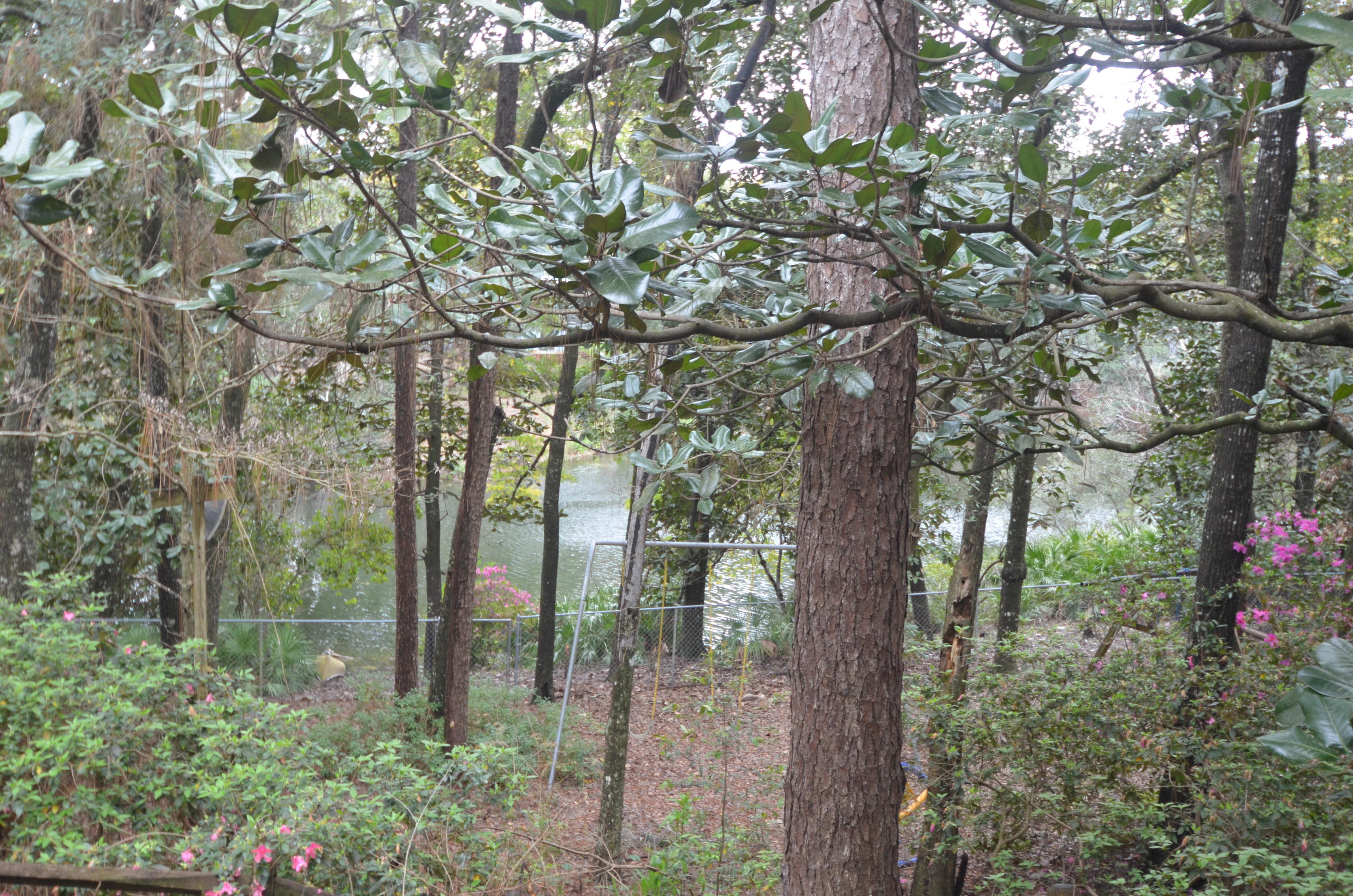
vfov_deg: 36.7
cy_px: 448
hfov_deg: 53.2
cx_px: 676
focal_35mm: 36
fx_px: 1350
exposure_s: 1/60
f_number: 4.5
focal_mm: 24
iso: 500
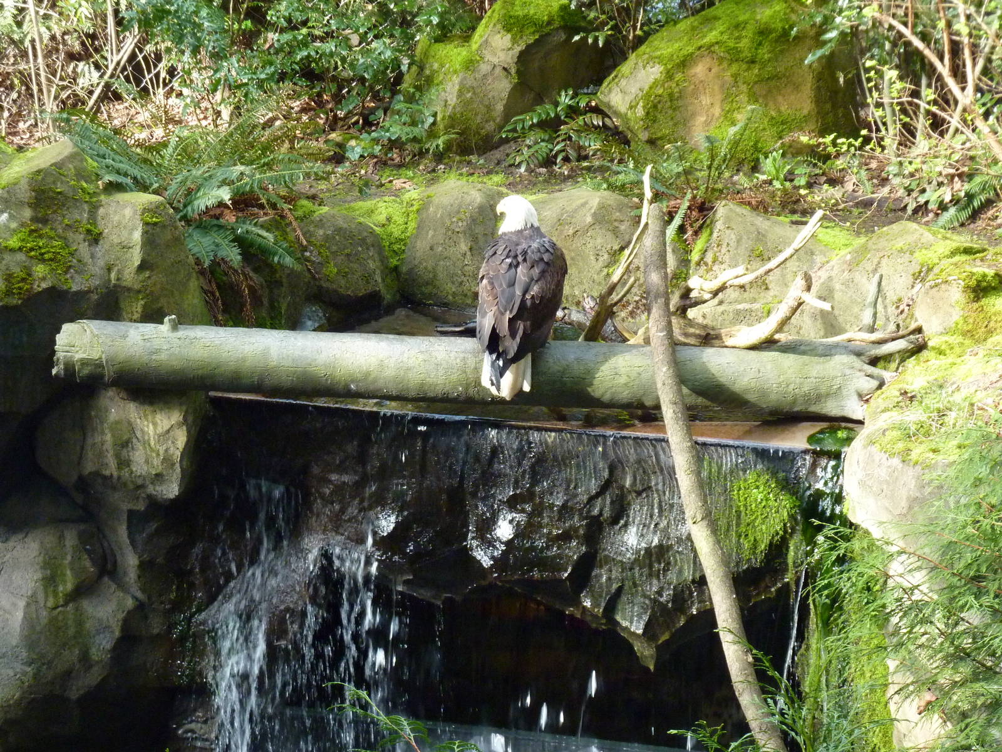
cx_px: 501
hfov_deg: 18.9
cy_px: 376
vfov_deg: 14.2
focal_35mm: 104
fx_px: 3010
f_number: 4.3
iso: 400
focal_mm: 17
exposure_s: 1/60
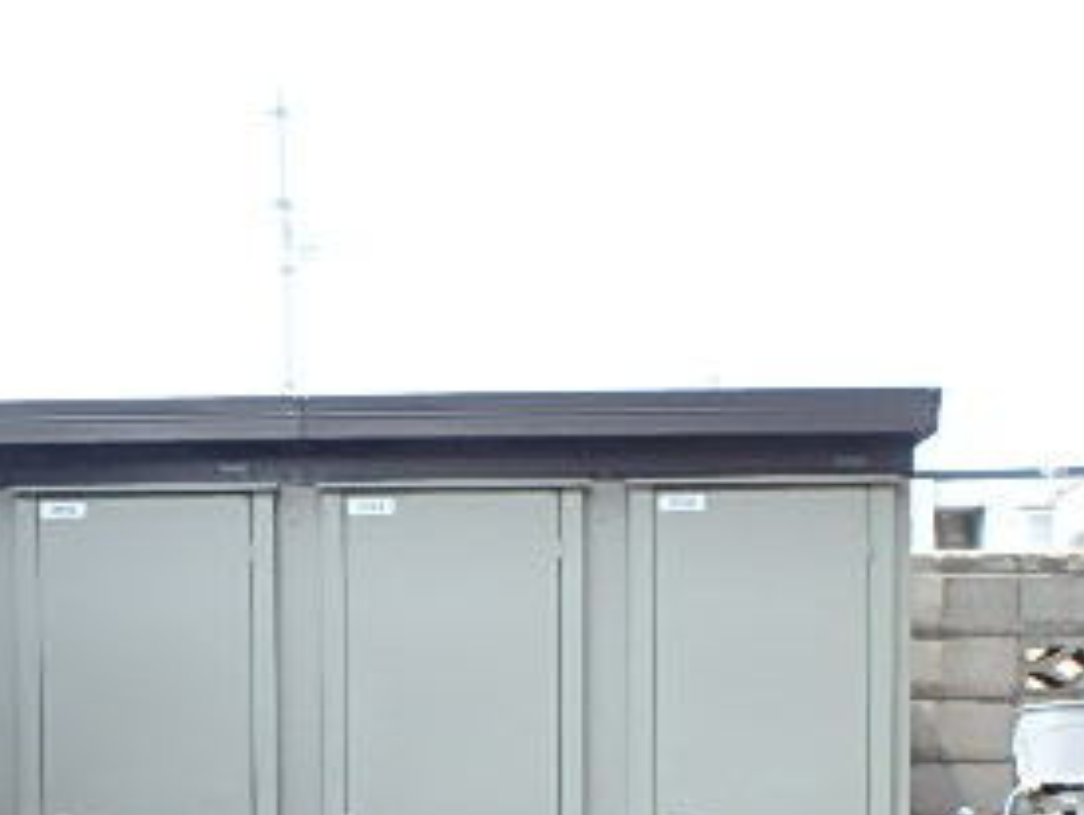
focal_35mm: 49
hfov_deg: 38.2
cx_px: 309
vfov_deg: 27.5
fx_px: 1536
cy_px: 862
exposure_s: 1/320
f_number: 3.5
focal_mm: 3.7
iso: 125
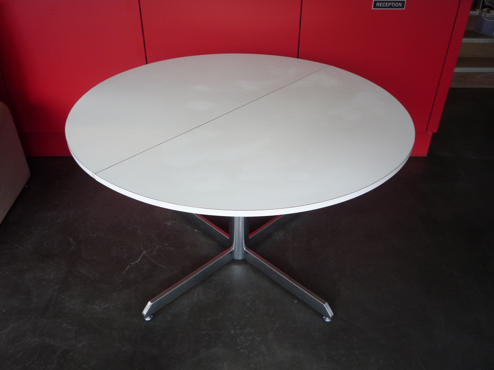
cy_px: 185
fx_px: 428
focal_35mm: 30
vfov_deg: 46.8
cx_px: 247
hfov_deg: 60.0
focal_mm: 5.2
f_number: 3.3
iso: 160
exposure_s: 1/30
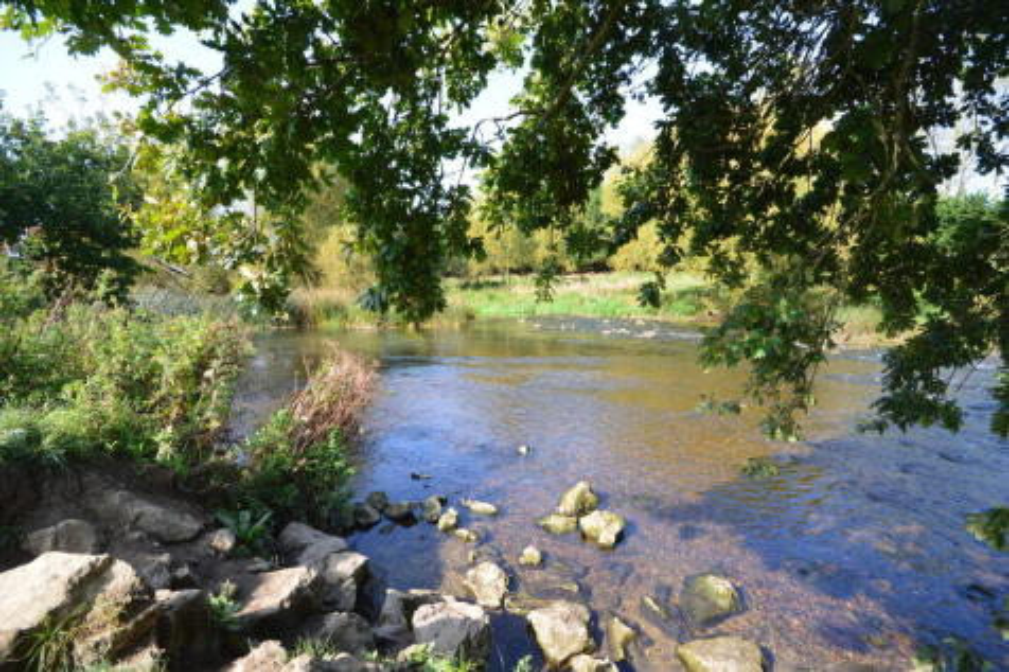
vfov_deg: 77.3
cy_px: 336
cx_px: 504
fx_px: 420
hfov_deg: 100.4
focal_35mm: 15
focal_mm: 10
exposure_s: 1/125
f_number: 9
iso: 400
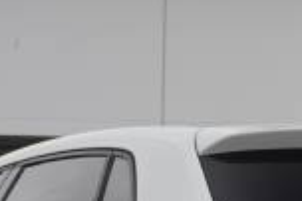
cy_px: 382
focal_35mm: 253
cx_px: 278
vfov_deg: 5.3
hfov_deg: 8.1
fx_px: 2120
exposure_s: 1/200
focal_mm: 40
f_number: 5.6
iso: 125
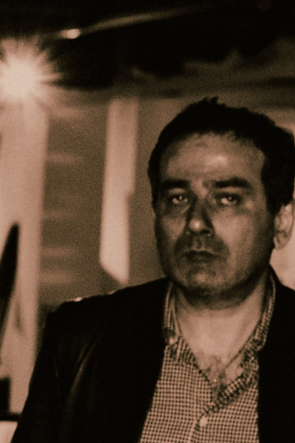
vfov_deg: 6.7
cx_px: -428
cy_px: 429
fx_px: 3800
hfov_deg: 4.3
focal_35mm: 309
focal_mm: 65
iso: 2000
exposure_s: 1/100
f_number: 5.6
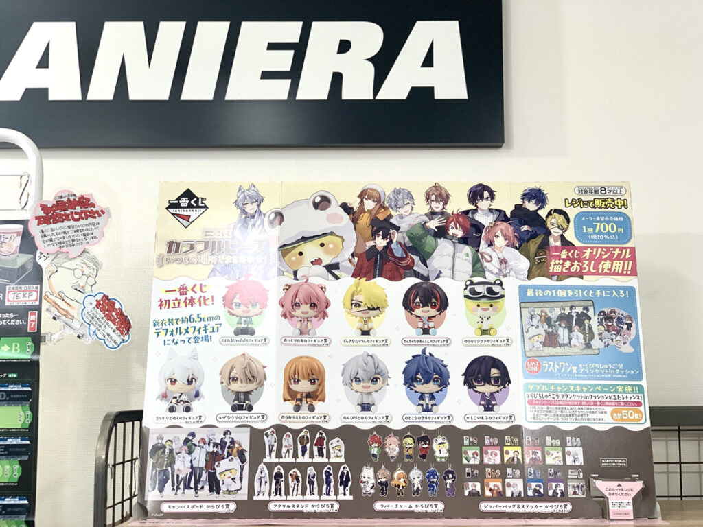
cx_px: 352
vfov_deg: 28.0
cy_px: 264
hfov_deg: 36.8
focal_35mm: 52
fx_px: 1056
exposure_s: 1/60
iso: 64
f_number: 2.4
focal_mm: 6
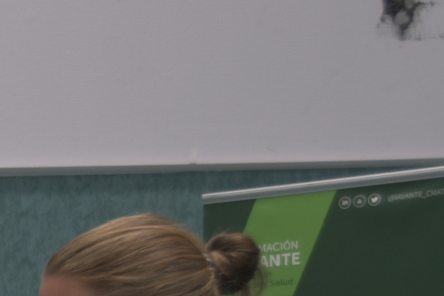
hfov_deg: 8.7
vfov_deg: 6.1
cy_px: 611
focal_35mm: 218
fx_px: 2690
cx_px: -538
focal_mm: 32
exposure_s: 1/30
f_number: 4
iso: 200
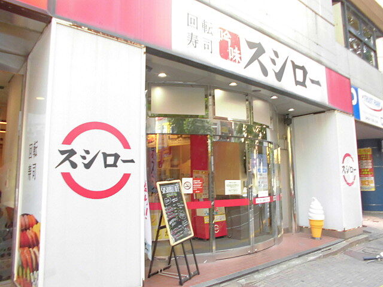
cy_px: 144
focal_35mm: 26
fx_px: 288
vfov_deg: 53.1
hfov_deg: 67.3
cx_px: 192
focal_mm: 4.6
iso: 200
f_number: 3.5
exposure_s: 1/60
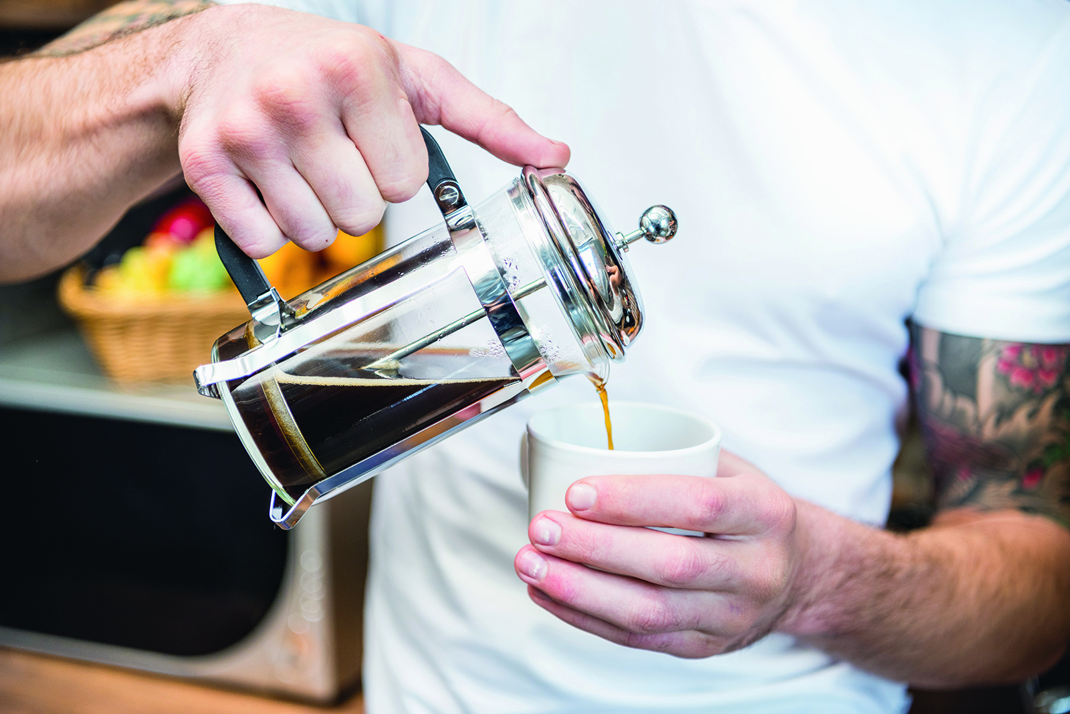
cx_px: 535
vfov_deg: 24.6
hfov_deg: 36.2
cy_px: 357
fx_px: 1635
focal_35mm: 55
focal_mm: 55
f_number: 3.2
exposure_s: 1/100
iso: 320
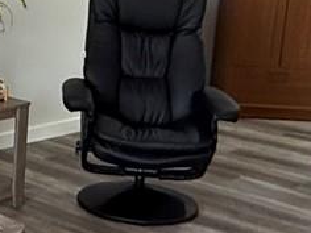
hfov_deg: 20.3
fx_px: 854
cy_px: 100
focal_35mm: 95
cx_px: 47
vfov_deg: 15.6
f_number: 2.2
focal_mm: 2.22
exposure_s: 1/120
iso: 400
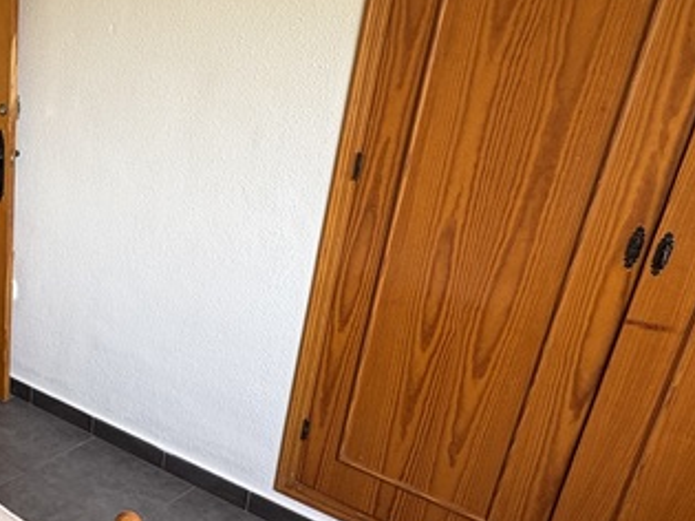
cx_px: -57
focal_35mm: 40
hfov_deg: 39.1
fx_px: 803
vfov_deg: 35.7
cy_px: 337
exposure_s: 1/99
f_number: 2.2
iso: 100
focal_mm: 2.22
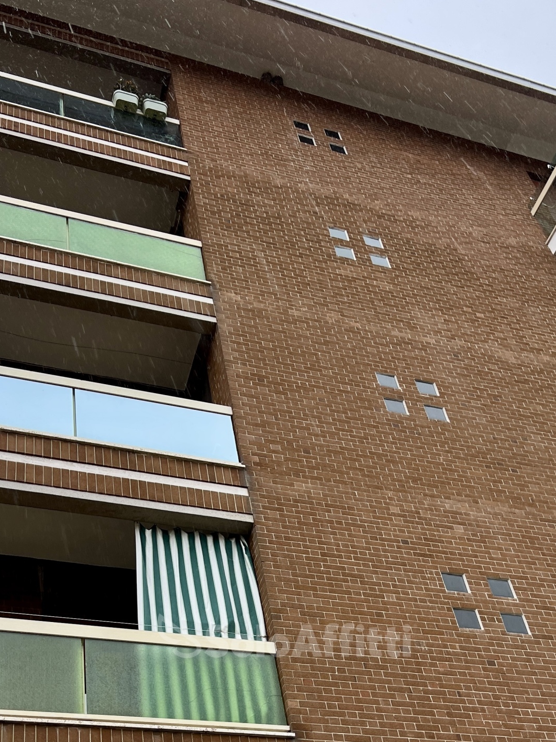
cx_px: 283
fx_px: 1007
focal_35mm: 47
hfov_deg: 30.9
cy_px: 636
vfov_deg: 38.3
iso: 50
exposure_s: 1/121
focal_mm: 5.7
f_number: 1.5
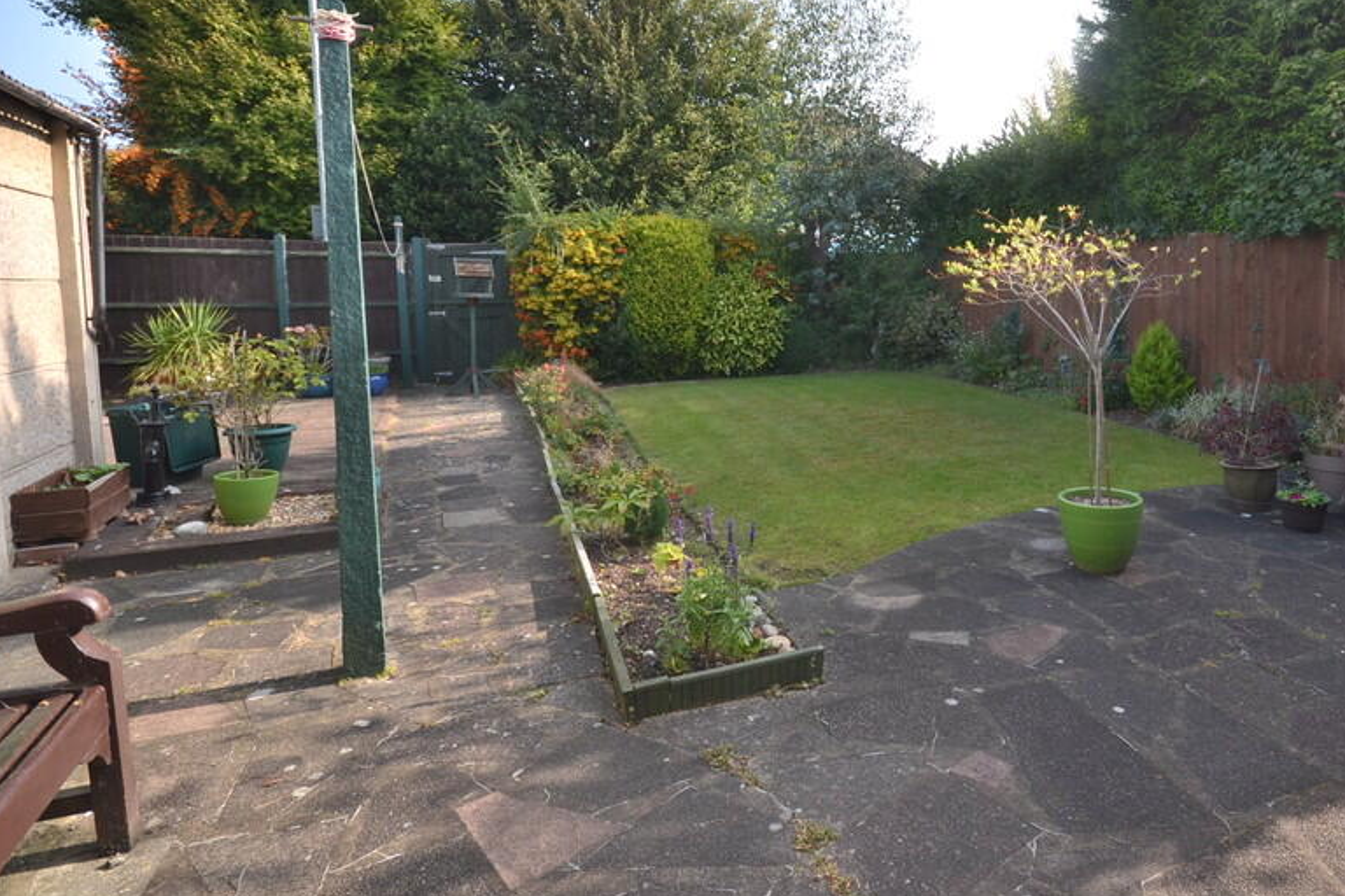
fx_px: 747
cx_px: 823
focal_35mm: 20
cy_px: 340
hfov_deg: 82.7
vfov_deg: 61.2
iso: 100
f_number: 5.6
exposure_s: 1/125
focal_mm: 10
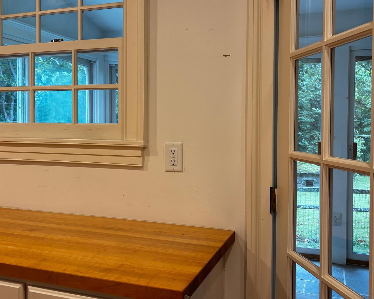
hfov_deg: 46.6
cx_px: 153
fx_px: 432
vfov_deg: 38.1
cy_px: 127
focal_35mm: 39
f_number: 1.6
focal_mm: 5.96
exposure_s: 1/120
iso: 80
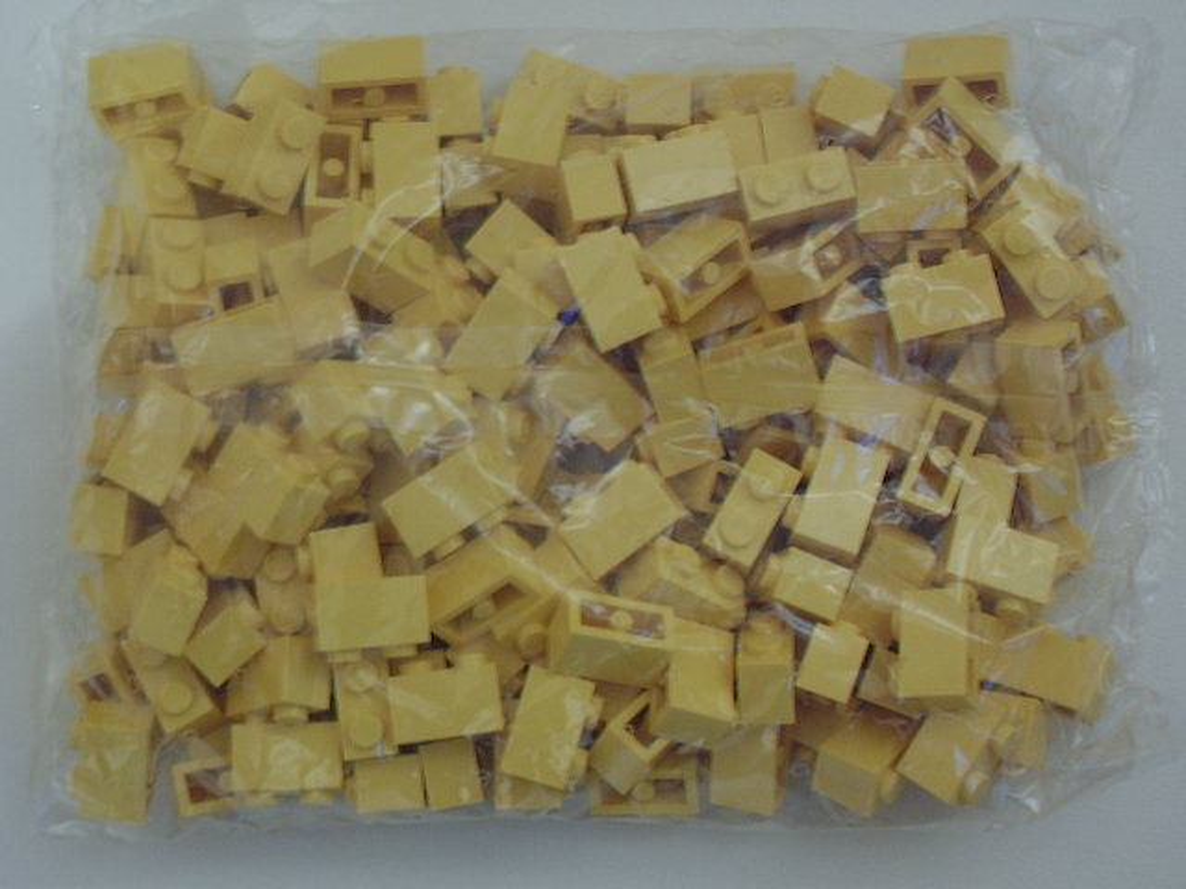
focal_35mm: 70
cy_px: 444
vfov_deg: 21.0
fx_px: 2398
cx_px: 593
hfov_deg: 27.8
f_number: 4
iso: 100
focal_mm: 18.38
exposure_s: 1/2
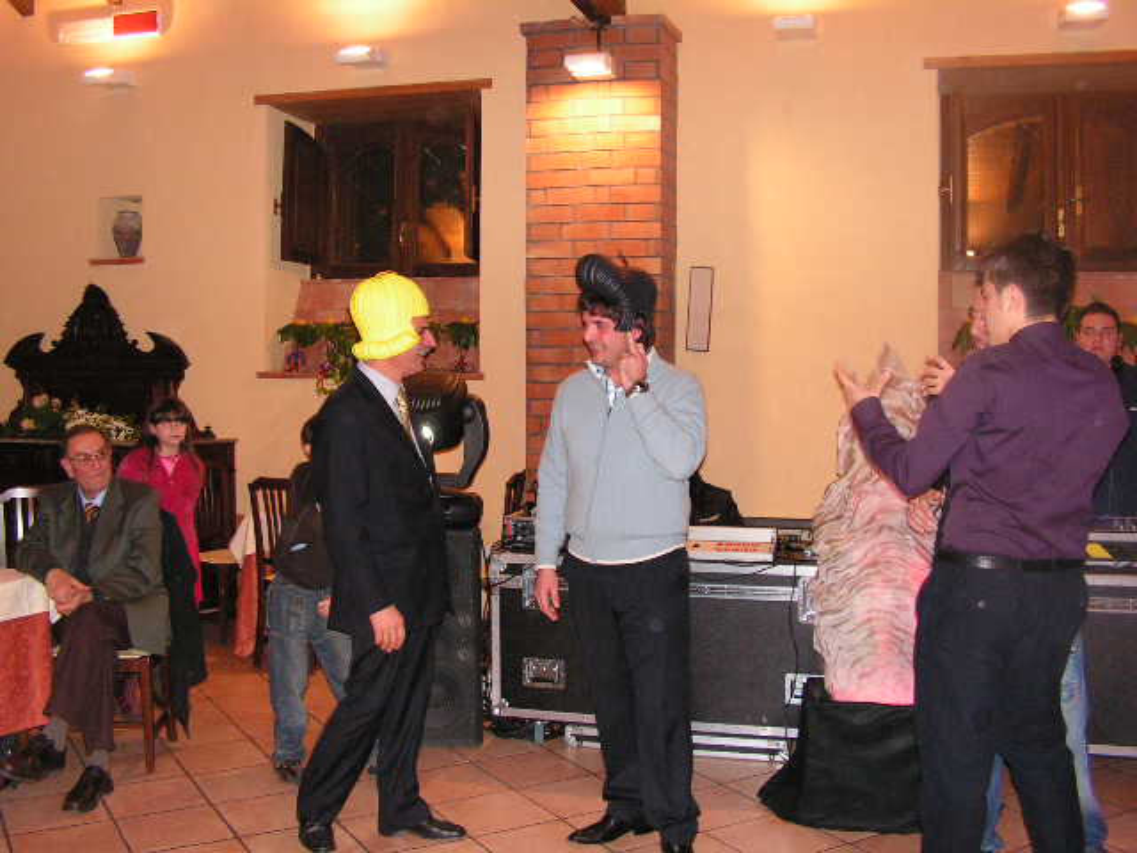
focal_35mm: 36
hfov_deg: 51.4
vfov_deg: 39.7
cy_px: 426
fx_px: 1182
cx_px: 568
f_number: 3.2
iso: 200
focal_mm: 6
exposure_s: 1/40
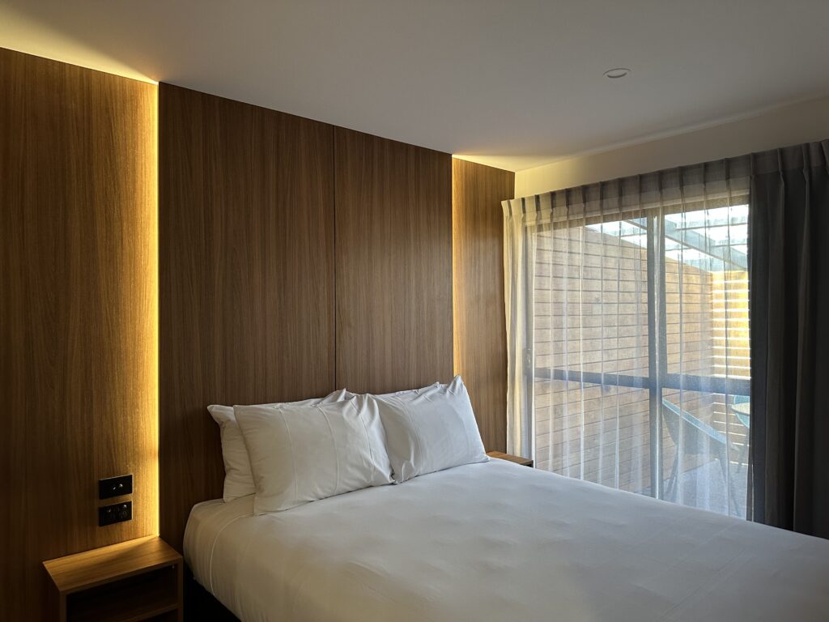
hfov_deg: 71.6
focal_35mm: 24
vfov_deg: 56.8
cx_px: 414
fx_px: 575
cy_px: 311
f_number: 1.78
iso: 250
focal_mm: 6.86
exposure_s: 1/50
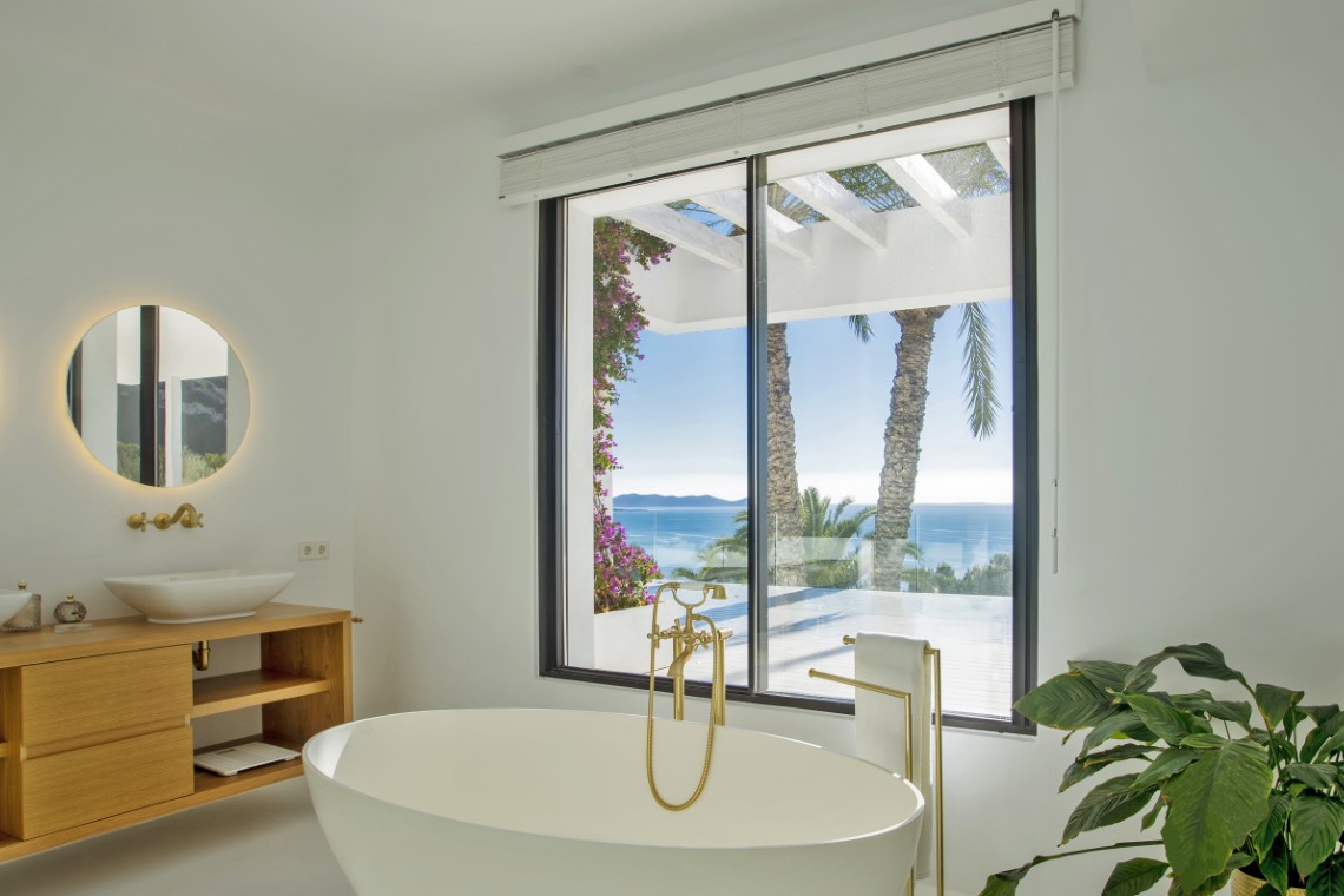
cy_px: 516
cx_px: 726
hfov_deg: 71.4
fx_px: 933
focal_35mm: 25
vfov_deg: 51.1
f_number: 9
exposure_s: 1/320
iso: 100
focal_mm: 20
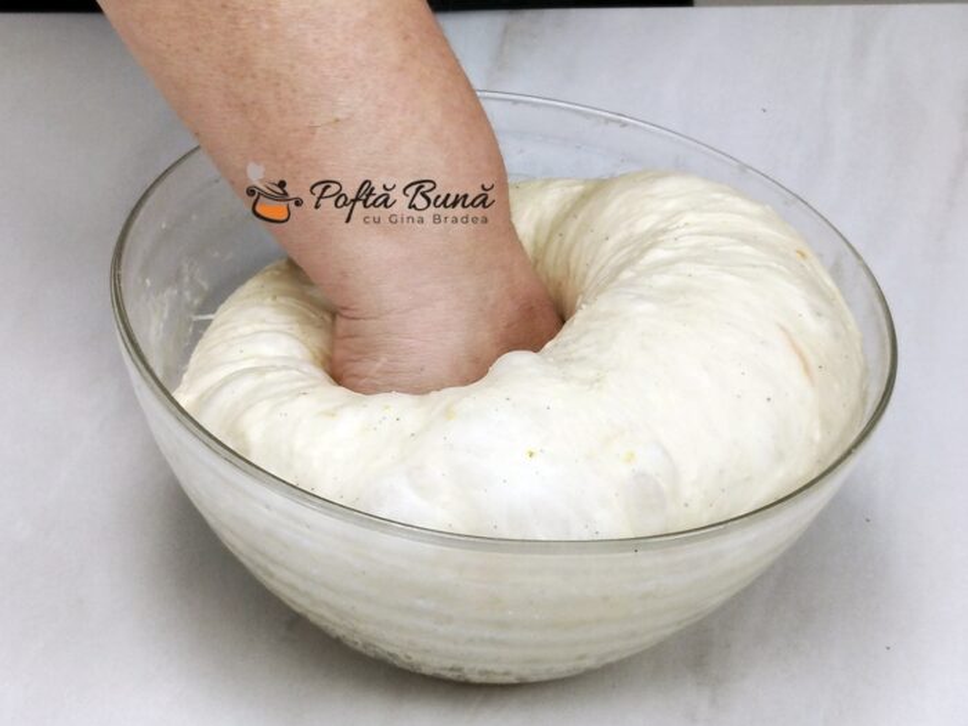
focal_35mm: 119
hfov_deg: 16.6
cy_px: 363
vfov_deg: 12.5
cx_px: 484
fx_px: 3328
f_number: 1.75
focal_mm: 5.25
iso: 288
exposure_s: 1/100
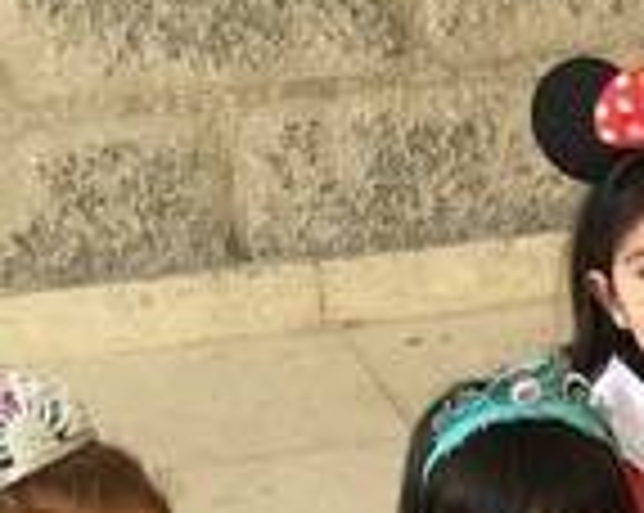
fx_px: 4530
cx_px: 1617
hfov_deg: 7.5
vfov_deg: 6.2
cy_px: 1202
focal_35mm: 238
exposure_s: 1/108
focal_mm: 4.15
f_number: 2.2
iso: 25
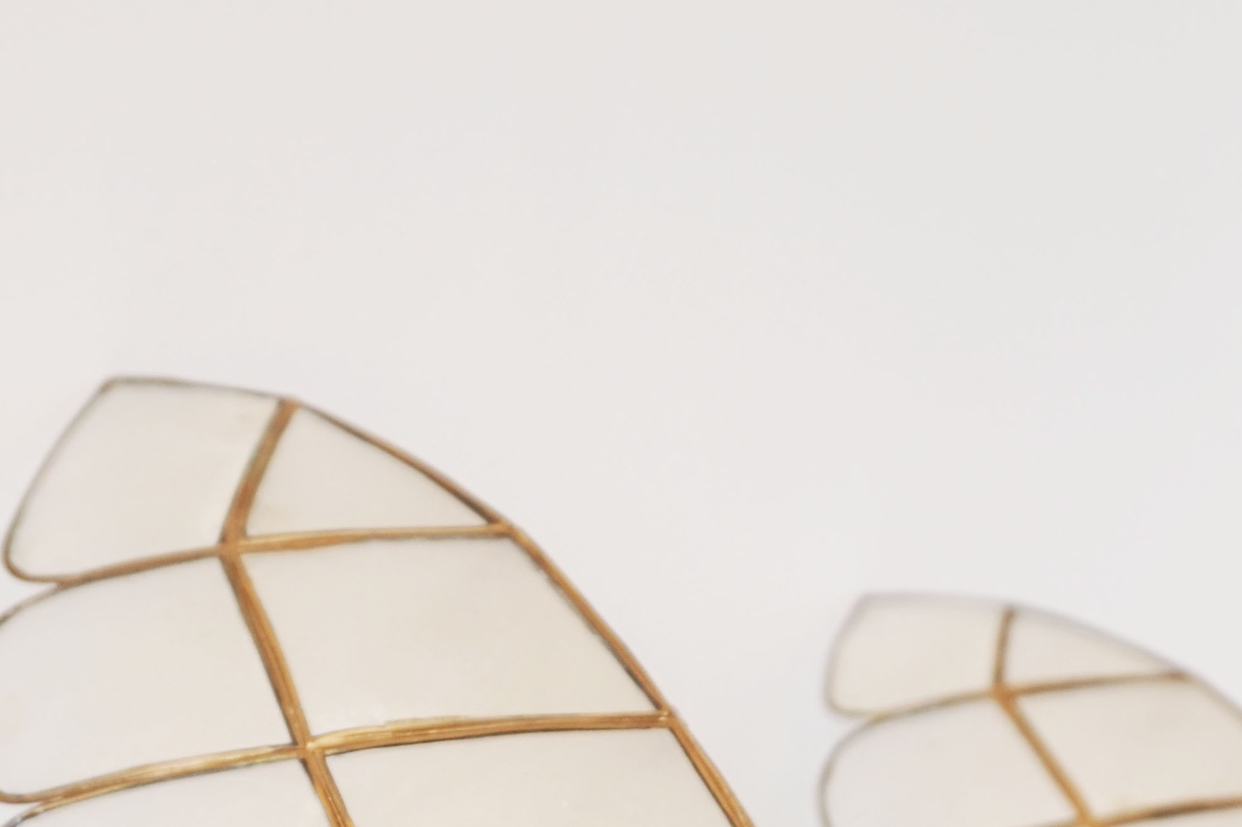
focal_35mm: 86
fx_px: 2978
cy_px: 1115
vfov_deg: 15.0
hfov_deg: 23.6
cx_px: 632
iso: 100
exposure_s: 1/80
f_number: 4.5
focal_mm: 21
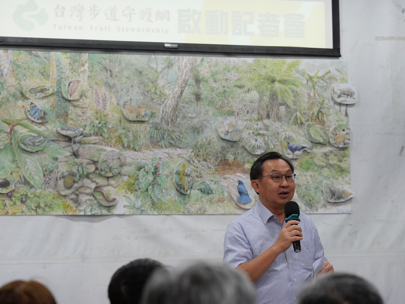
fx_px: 1708
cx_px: 202
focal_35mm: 146
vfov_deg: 10.2
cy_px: 152
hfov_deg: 13.5
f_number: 3.5
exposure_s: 1/200
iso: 1600
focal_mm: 73
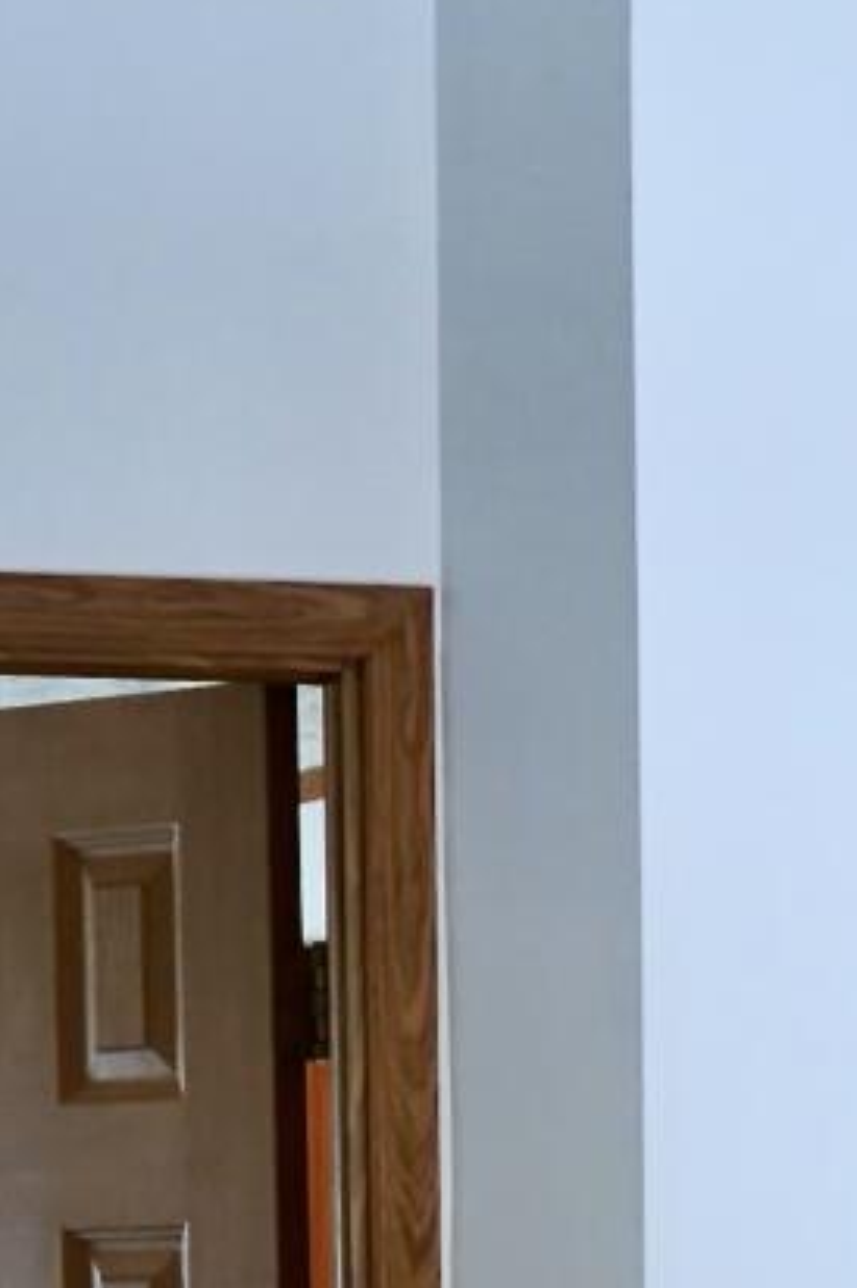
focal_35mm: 204
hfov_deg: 6.7
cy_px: 2240
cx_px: 979
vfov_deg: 9.6
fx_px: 7296
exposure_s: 1/160
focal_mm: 28
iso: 1000
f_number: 4
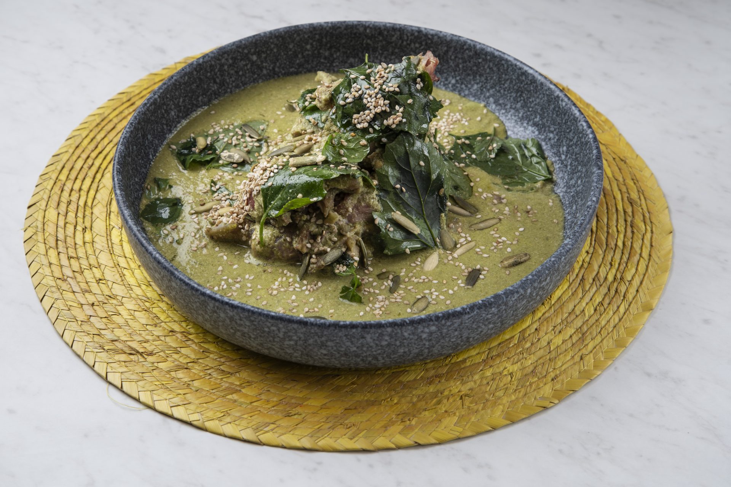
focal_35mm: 67
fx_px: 1360
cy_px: 244
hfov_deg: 30.1
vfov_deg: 20.3
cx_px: 366
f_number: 8
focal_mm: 67
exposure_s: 1/80
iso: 100
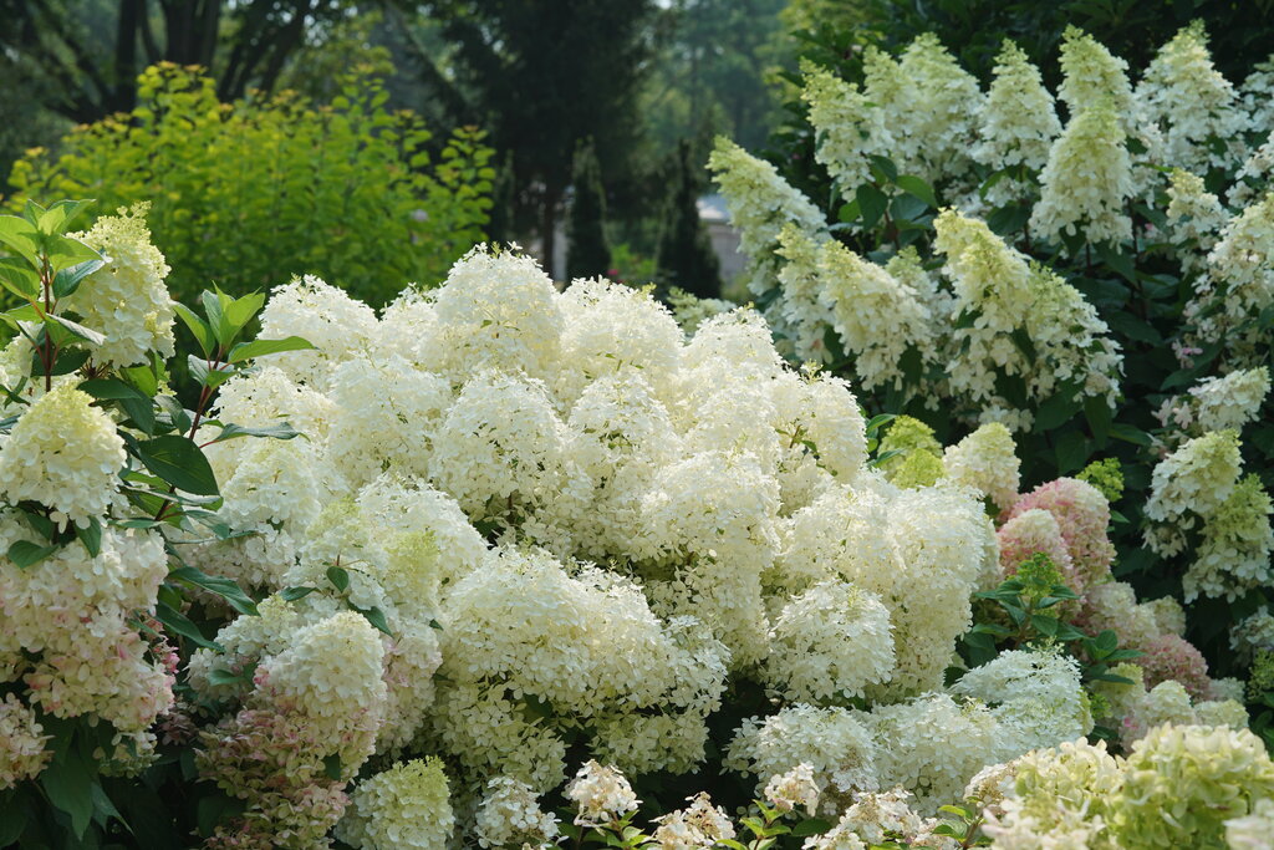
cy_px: 425
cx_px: 637
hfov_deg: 23.9
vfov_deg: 16.1
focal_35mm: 85
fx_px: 3008
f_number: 8
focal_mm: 85
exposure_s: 1/400
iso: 200
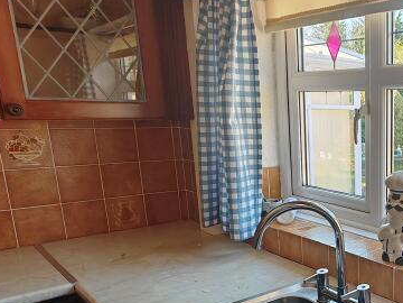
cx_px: 419
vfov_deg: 38.1
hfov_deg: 42.1
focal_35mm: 37
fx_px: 431
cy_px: 210
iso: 125
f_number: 2
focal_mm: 1.82
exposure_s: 1/50
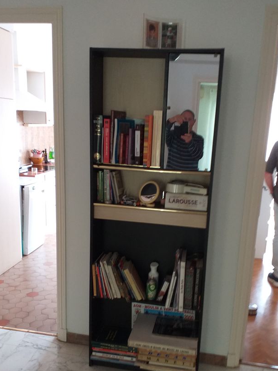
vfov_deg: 56.6
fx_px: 343
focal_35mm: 32
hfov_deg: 44.1
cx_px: 144
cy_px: 210
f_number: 1.9
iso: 160
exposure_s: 1/33
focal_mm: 3.6
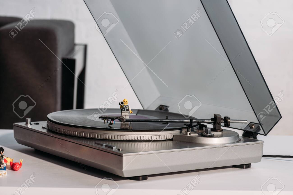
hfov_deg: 19.5
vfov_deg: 13.0
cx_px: 146
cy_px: 98
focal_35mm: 105
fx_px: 855
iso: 320
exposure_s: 1/200
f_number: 11
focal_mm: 105
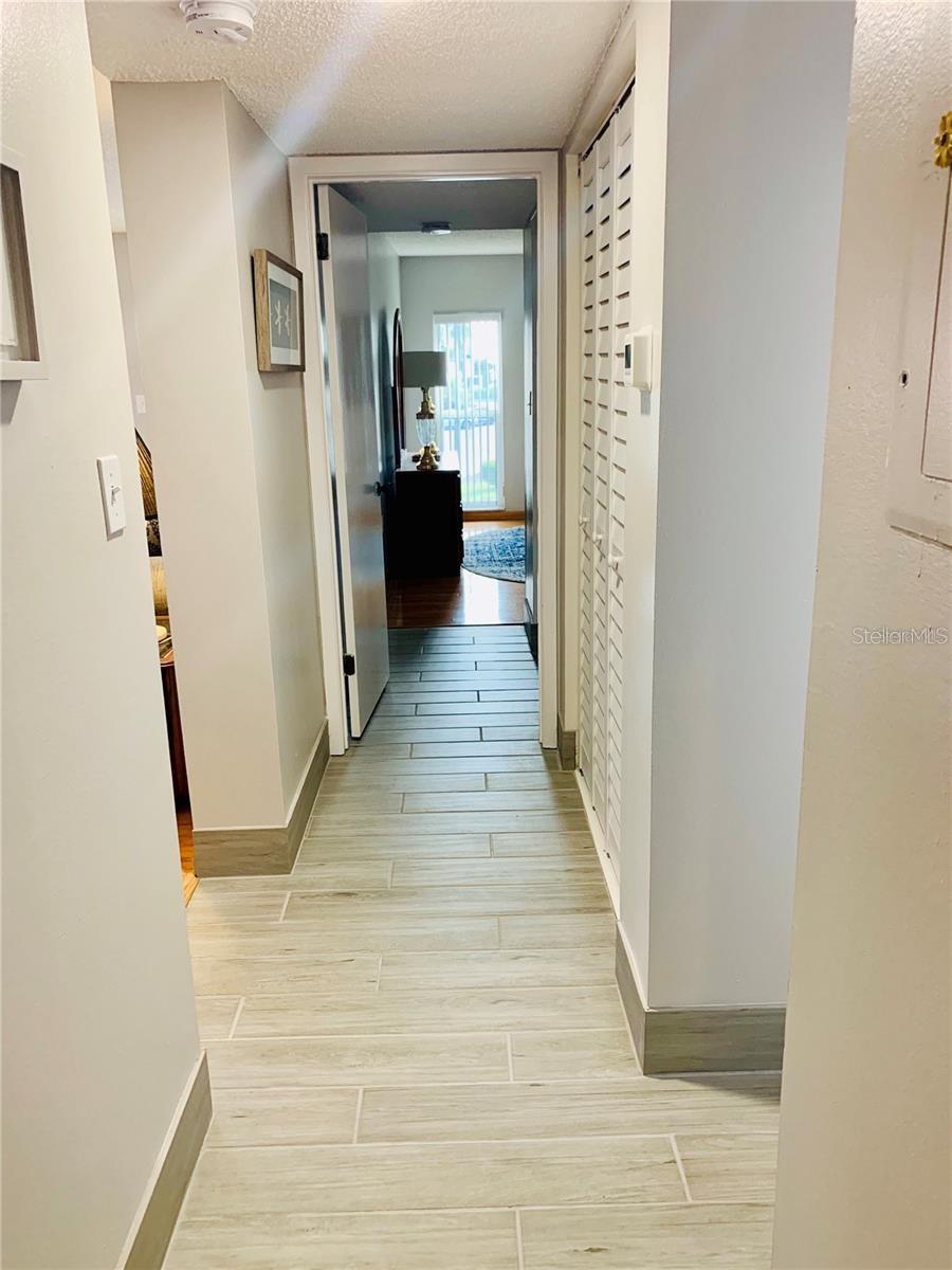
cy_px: 635
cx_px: 476
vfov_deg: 67.3
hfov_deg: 53.1
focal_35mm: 26
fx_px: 953
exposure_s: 1/60
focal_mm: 4.25
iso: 100
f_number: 1.8
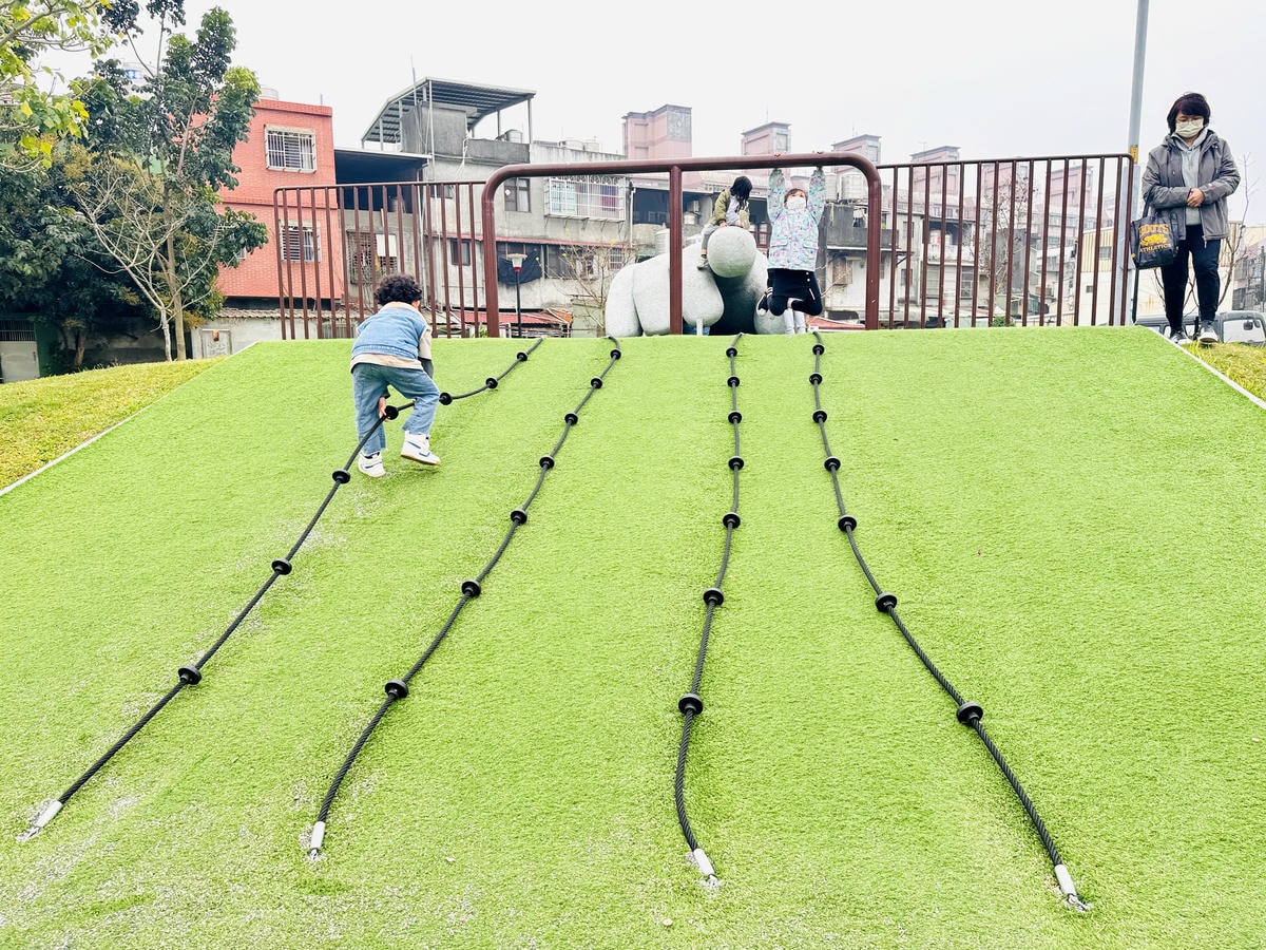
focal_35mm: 24
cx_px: 633
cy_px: 475
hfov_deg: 71.6
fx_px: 878
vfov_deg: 56.8
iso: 80
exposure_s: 1/171
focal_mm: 6.86
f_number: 1.78
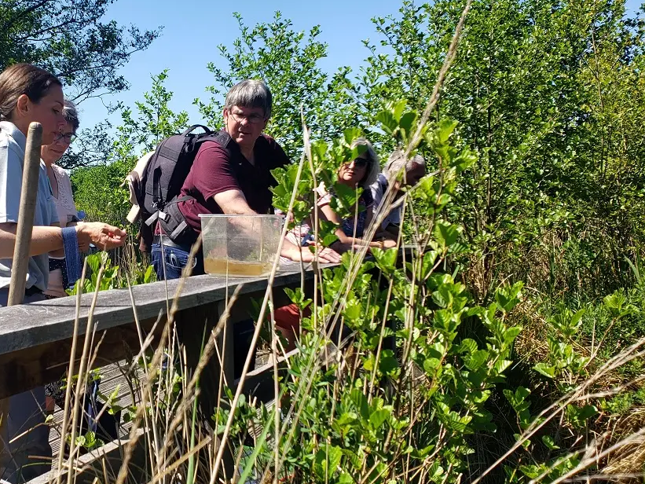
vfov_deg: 37.6
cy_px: 189
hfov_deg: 47.5
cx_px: 176
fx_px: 708
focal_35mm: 38
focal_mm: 4.3
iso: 50
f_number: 2.4
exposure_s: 1/809
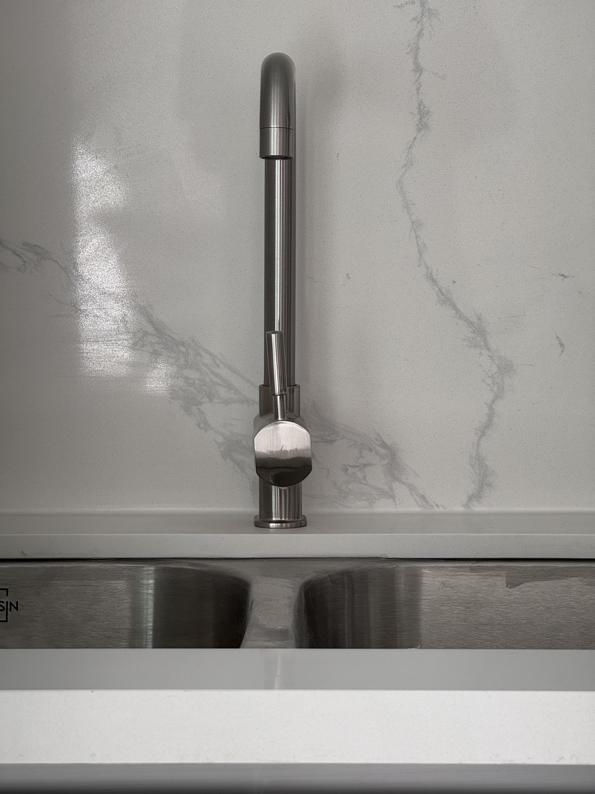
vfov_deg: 16.4
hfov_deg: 12.3
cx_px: 298
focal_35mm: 120
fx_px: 2750
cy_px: 397
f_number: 2.8
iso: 50
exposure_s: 1/110
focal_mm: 15.66
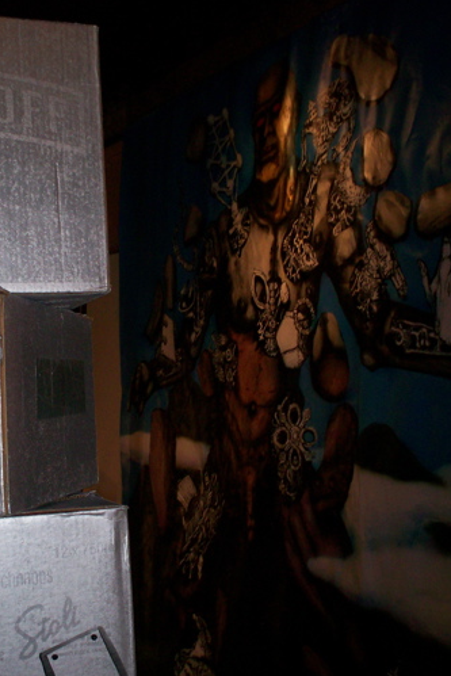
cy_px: 363
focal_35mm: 48
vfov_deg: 41.1
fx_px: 901
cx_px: 149
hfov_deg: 27.9
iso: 140
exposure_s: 1/60
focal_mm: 6
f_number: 4.5
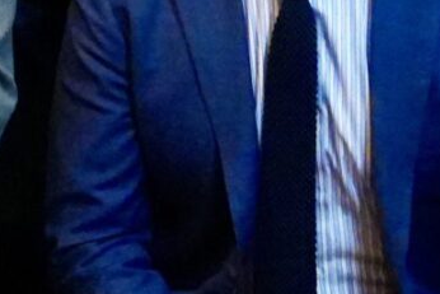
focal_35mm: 239
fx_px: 2922
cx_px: -479
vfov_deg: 5.7
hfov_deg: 8.1
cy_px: -247
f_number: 4
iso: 6400
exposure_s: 1/160
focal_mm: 24
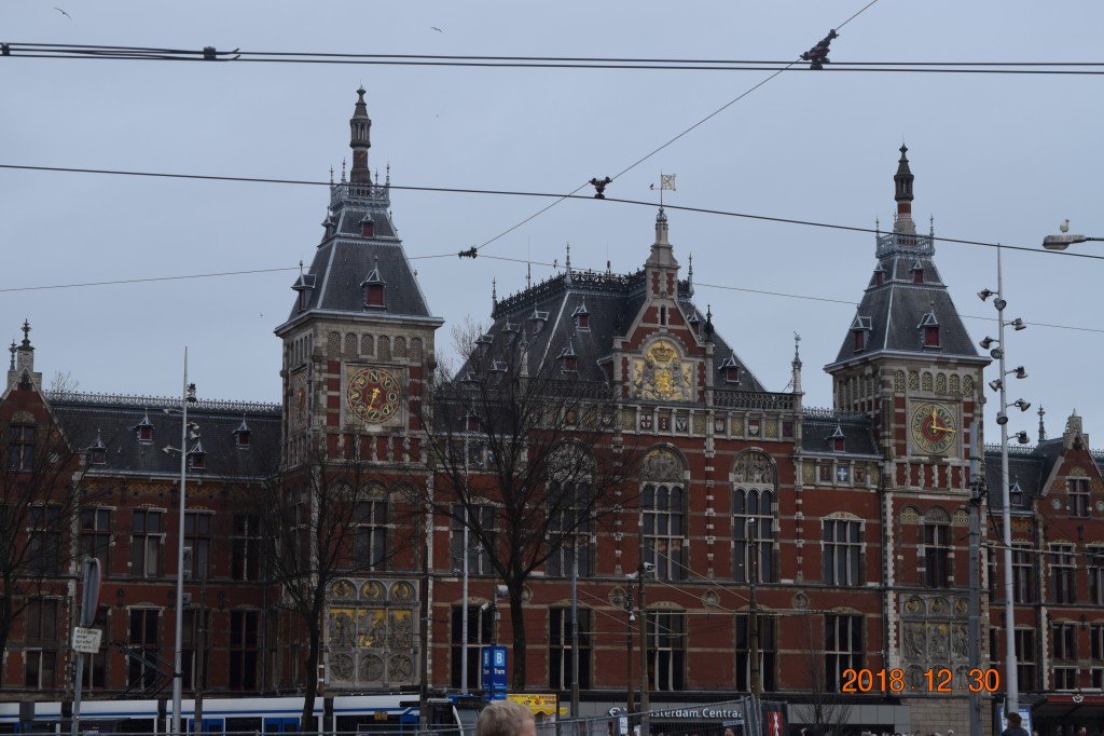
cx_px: 552
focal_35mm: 82
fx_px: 2529
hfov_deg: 24.6
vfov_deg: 16.5
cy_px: 368
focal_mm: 55
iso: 250
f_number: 8
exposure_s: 1/250
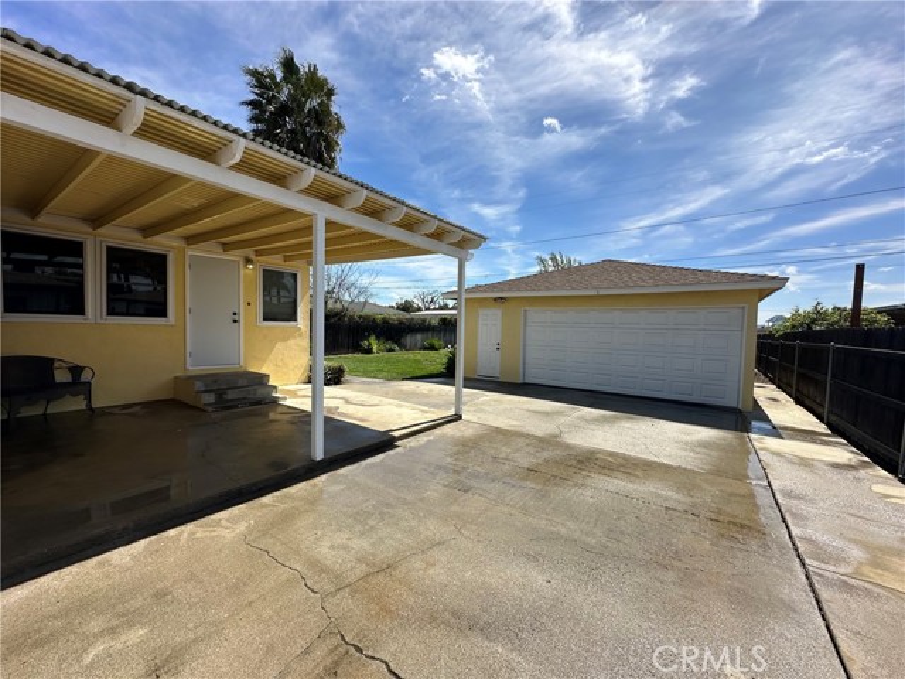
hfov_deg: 102.1
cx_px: 452
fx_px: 366
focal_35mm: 14
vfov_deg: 85.7
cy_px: 340
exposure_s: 1/1855
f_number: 2.2
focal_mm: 2.22
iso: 40
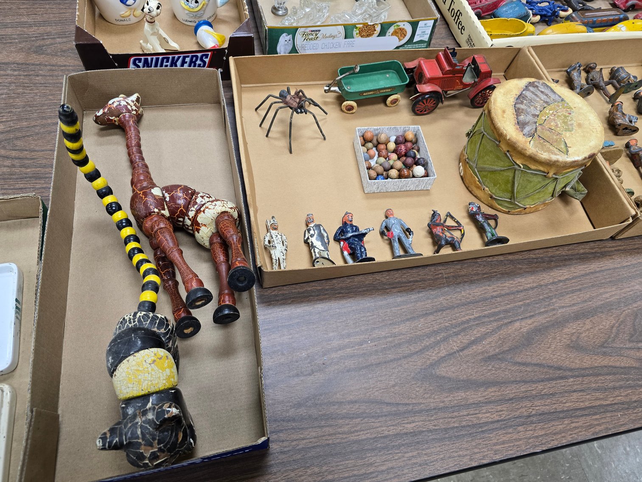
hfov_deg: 73.9
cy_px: 241
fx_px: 427
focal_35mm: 23
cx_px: 321
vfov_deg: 58.9
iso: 160
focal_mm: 6.3
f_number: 1.7
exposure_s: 1/61
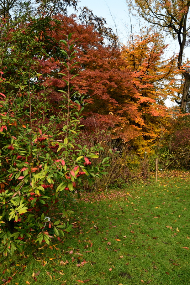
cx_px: 95
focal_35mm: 27
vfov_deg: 67.4
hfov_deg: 48.0
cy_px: 142
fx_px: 214
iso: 400
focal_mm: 18
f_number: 9
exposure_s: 1/160
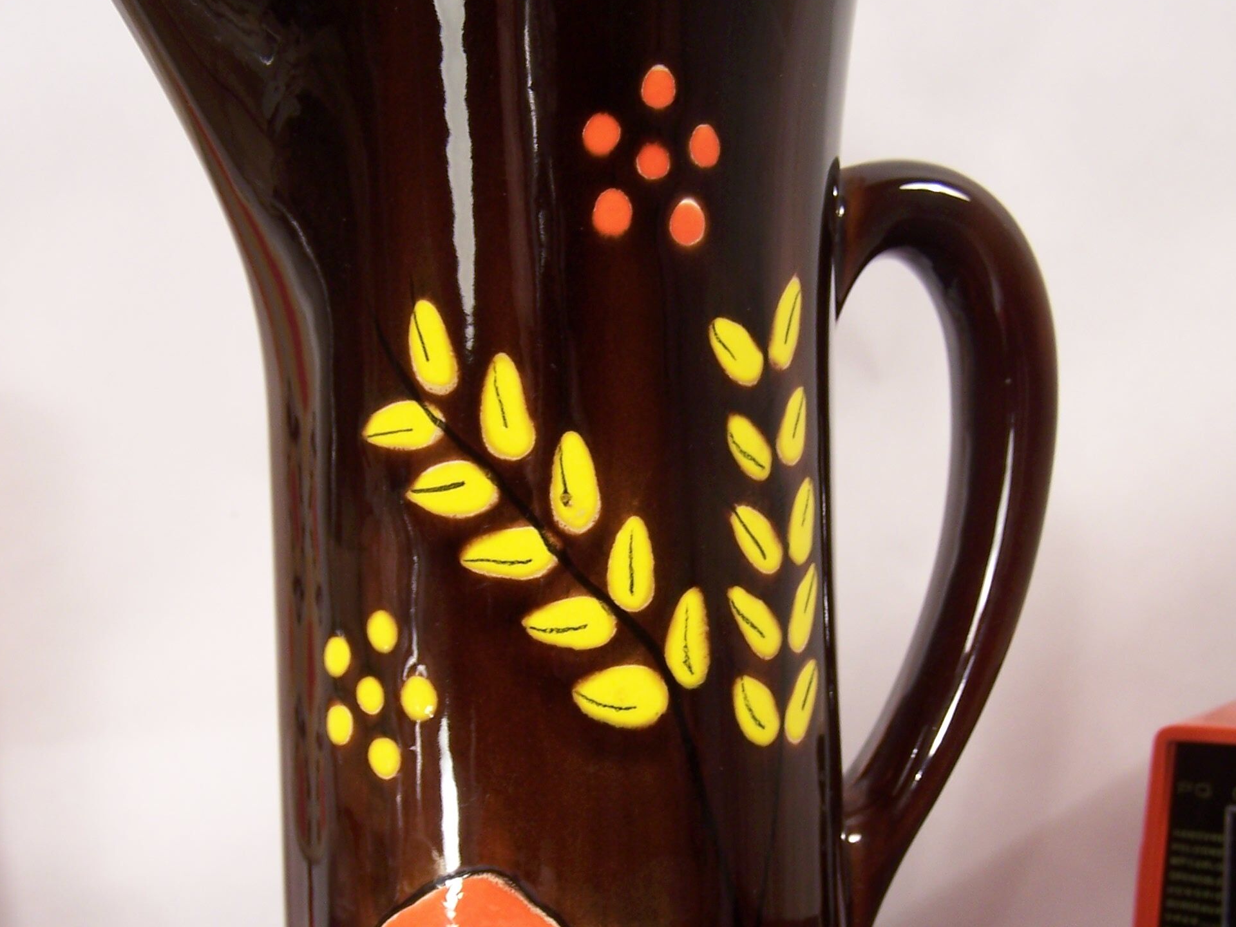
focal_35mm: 51
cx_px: 616
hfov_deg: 37.5
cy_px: 706
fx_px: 1821
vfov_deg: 28.1
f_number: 2.8
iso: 80
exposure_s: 1/45
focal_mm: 6.3
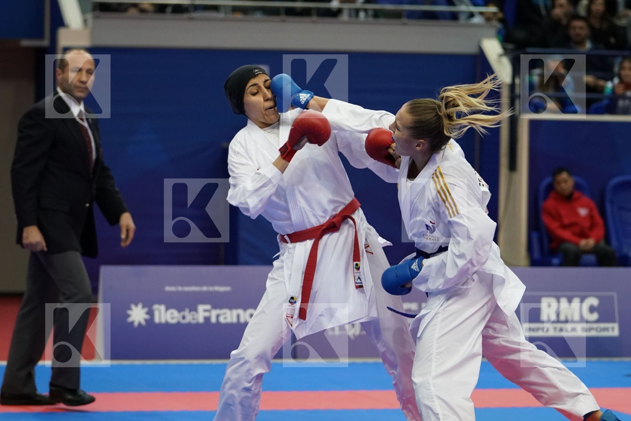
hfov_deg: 14.6
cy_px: 210
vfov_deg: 9.7
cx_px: 316
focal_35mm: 141
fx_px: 2471
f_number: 2.8
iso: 3200
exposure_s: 1/1000
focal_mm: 94
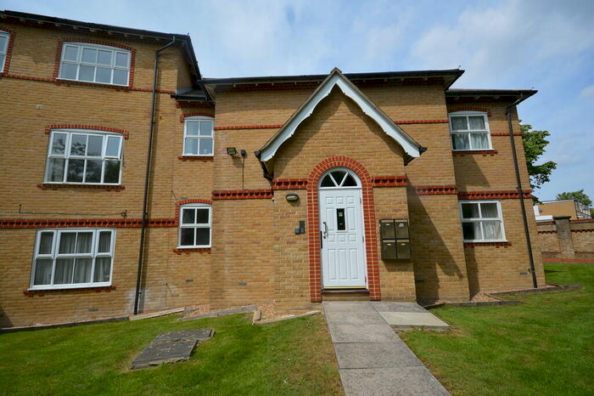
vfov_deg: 77.3
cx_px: 297
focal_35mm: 15
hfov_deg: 100.4
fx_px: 247
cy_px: 198
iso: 100
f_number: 9
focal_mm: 10
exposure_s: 1/320
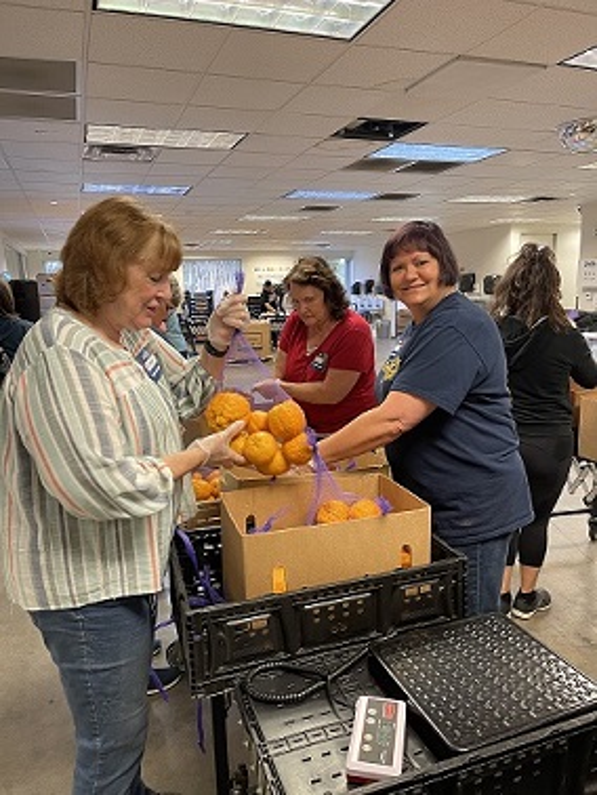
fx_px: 597
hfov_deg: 53.1
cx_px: 298
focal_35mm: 26
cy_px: 398
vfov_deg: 67.3
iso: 100
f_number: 1.6
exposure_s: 1/41
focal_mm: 5.1
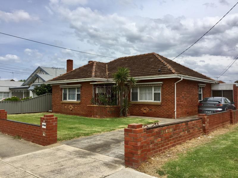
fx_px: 199
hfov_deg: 61.7
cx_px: 119
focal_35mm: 29
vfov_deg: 48.2
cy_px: 89
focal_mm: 4.15
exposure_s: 1/3597
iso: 32
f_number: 2.2
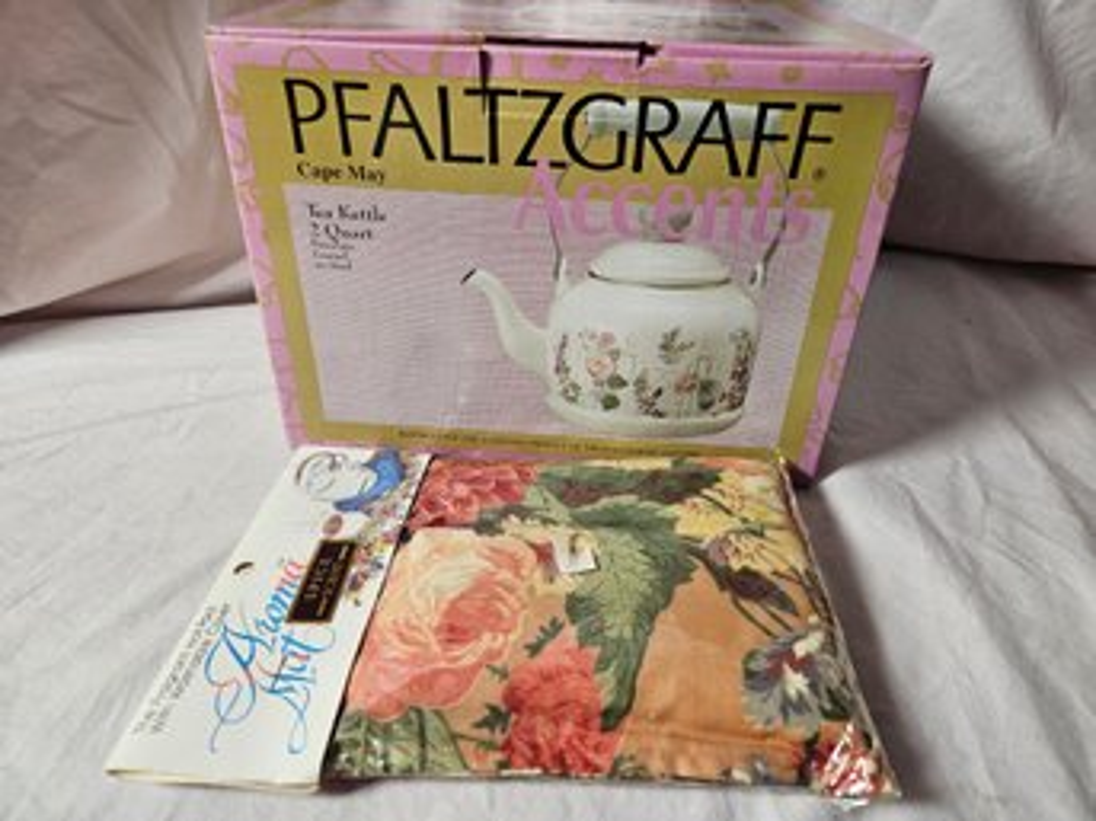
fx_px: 728
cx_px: 548
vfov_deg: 58.8
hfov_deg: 73.9
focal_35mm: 23
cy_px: 410
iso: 125
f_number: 1.8
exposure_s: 1/120
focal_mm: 5.4
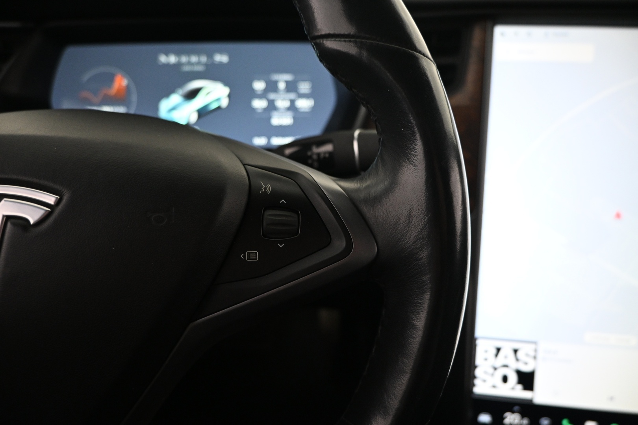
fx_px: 425
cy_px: 212
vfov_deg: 53.1
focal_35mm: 24
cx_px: 319
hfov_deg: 73.7
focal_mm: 16
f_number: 3.5
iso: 1250
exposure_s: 1/30
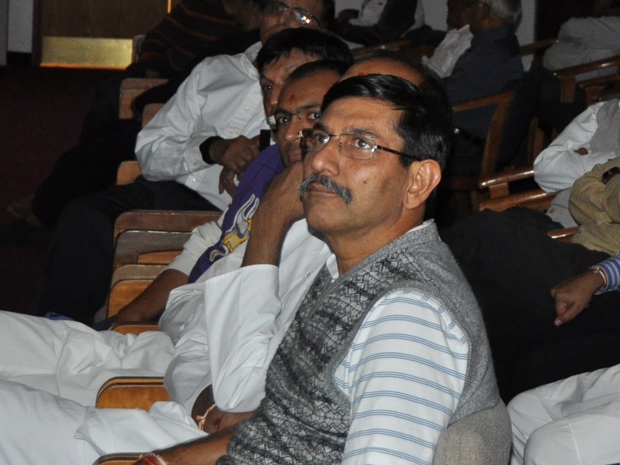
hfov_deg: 13.5
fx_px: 2543
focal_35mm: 142
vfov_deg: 10.4
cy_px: 63
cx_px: 724
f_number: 4
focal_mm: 32
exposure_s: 1/60
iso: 800
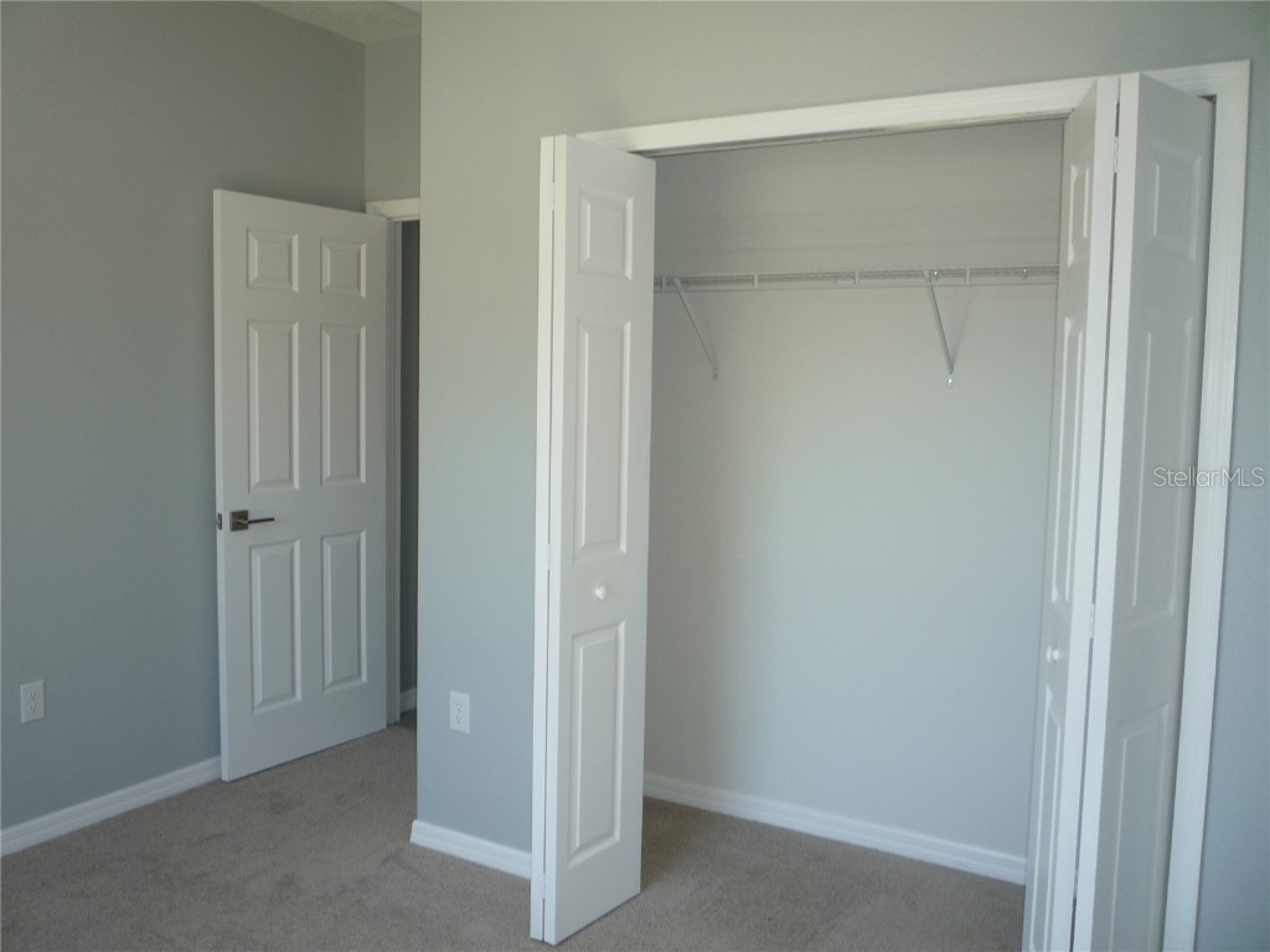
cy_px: 476
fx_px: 1101
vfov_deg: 46.8
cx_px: 635
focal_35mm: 30
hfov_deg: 60.0
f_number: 3.3
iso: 100
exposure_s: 1/40
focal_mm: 5.2
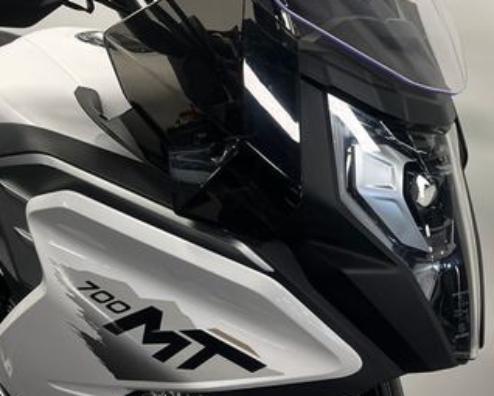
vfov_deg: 29.2
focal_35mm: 51
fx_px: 746
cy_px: 93
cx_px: 322
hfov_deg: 36.3
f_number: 1.6
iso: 125
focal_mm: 5.1
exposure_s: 1/100
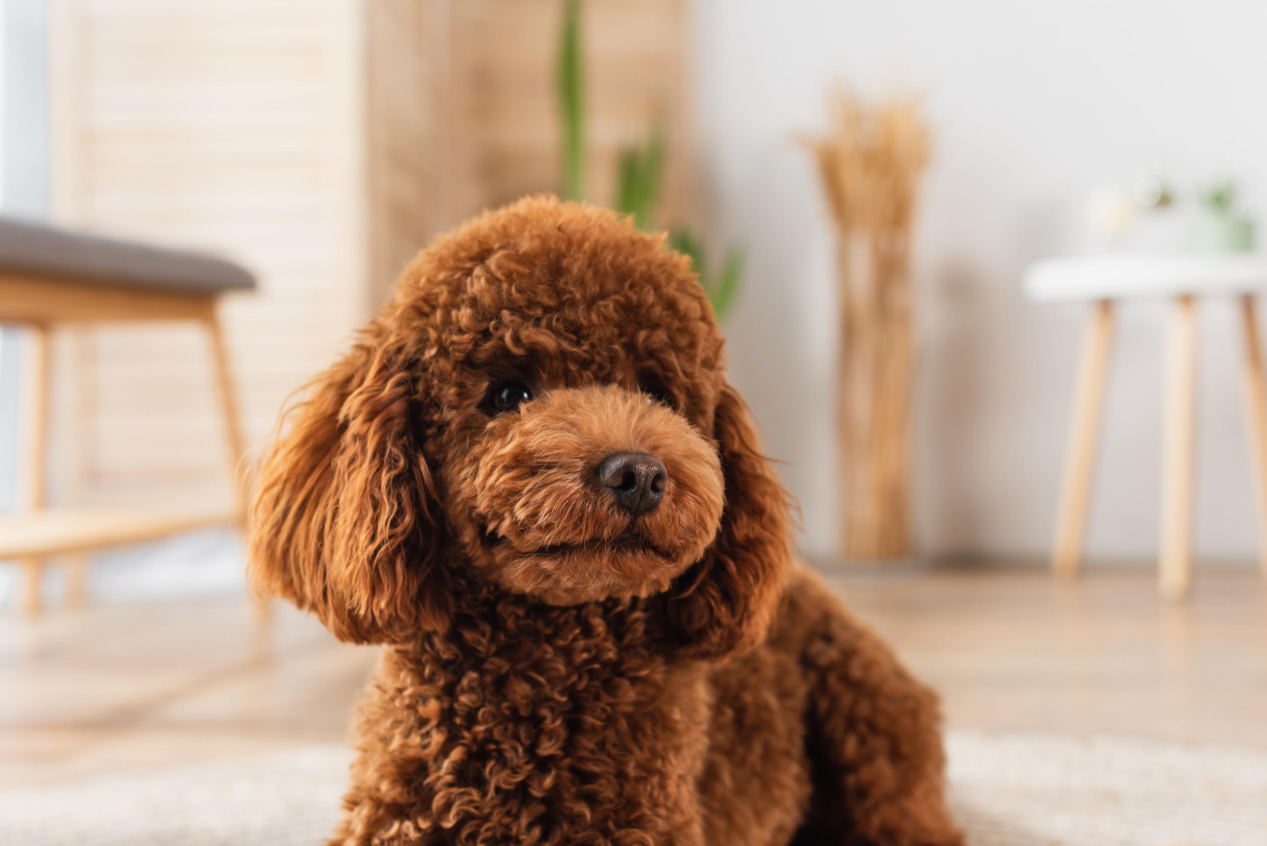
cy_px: 423
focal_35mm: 50
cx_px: 634
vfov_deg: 27.0
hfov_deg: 39.6
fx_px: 1760
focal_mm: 50
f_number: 4
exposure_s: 1/160
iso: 100
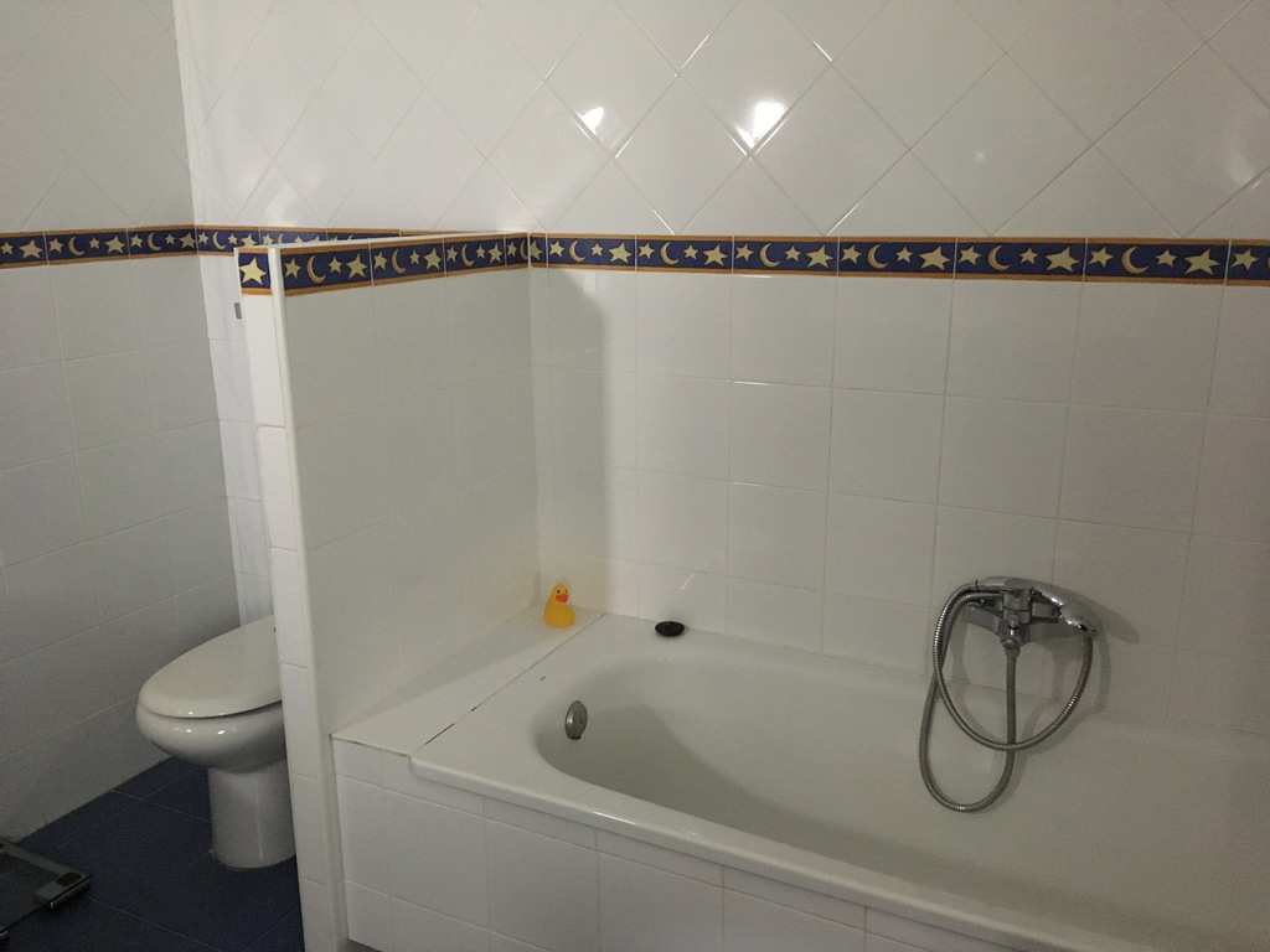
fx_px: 1064
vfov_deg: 48.2
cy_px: 476
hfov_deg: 61.7
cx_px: 635
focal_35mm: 29
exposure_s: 1/17
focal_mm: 4.15
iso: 400
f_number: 2.2
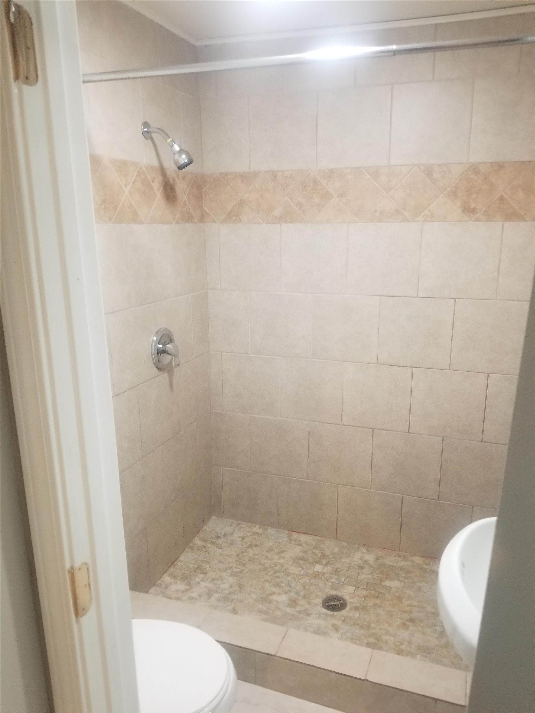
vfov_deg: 67.3
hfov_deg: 53.1
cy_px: 356
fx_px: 536
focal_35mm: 26
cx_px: 268
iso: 320
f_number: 1.7
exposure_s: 1/10
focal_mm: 4.3
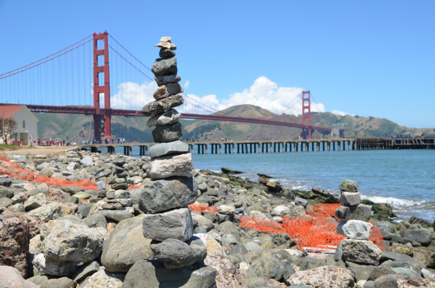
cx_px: 218
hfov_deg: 48.0
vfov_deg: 32.9
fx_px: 488
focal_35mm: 40
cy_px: 144
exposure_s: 1/320
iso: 100
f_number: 9
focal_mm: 27
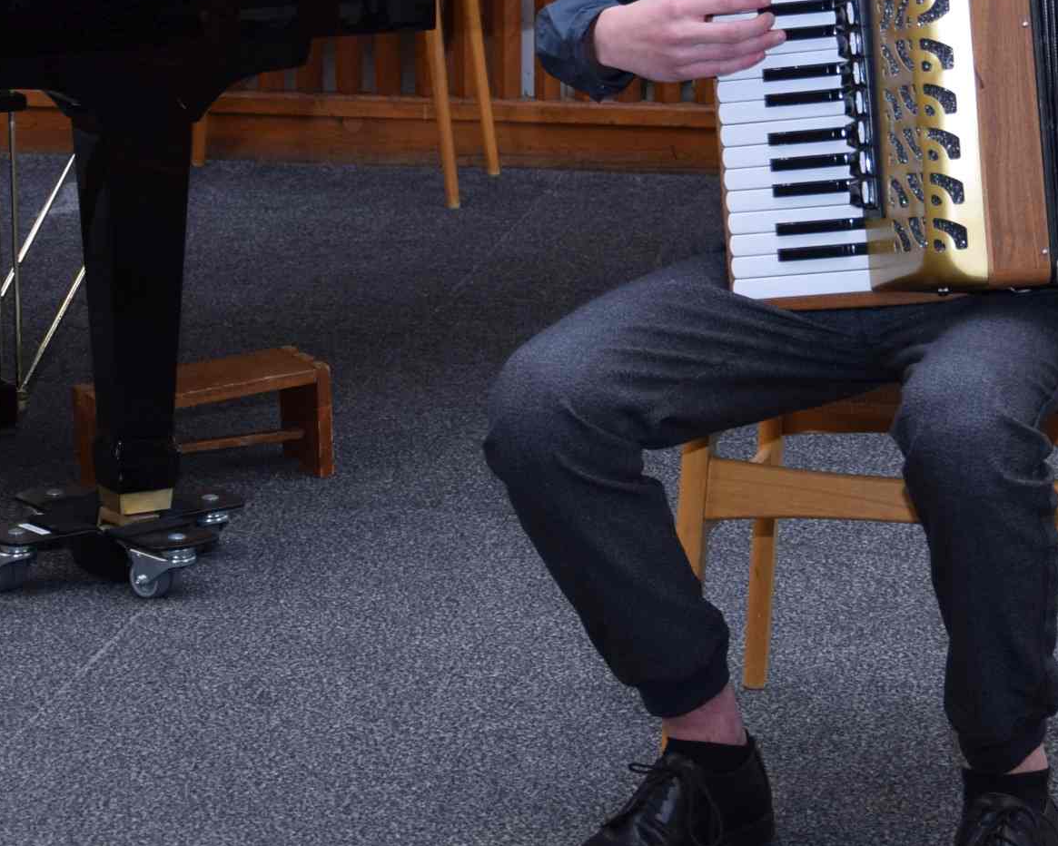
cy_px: 80
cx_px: 771
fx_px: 3851
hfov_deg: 15.6
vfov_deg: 12.4
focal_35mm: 123
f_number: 4.2
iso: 400
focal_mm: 34
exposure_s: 1/100
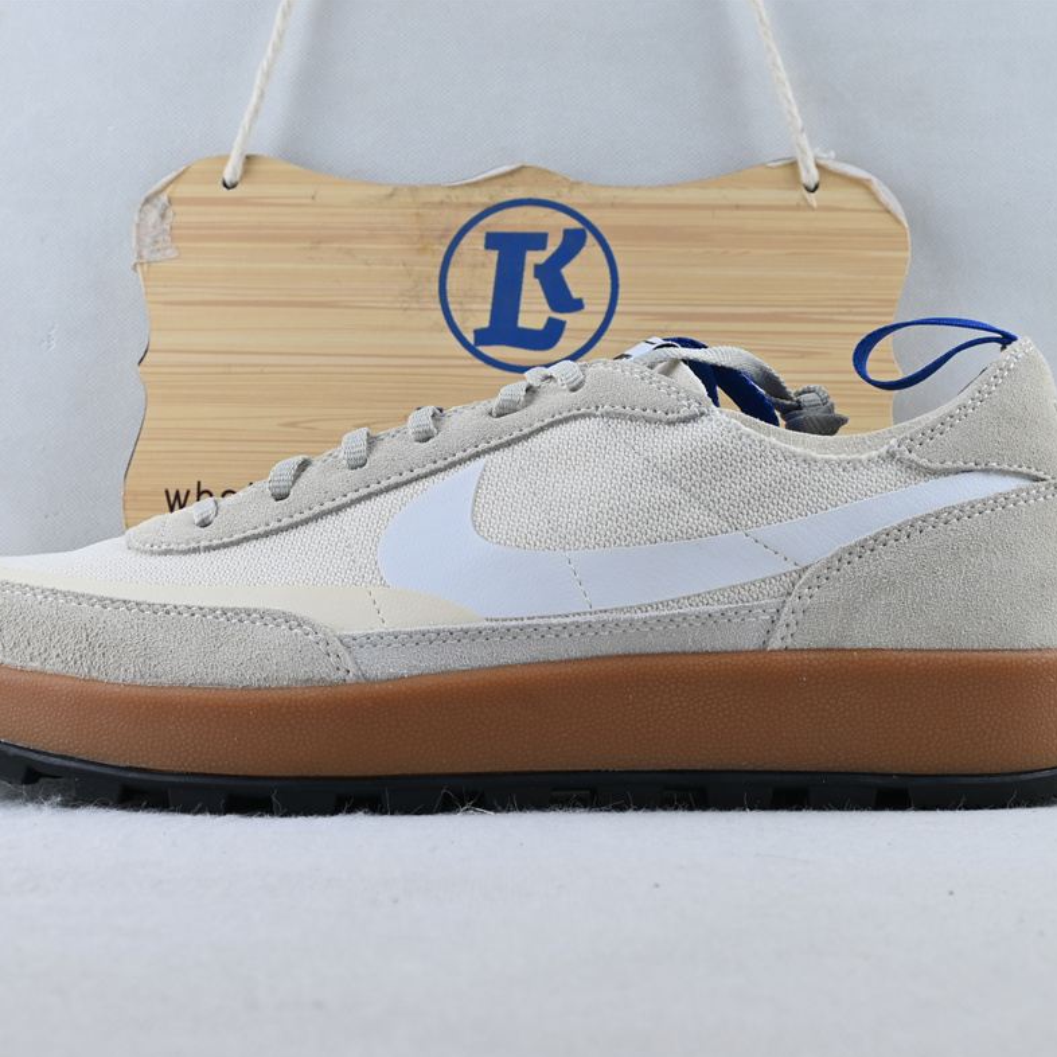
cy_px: 535
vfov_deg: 34.9
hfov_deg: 34.9
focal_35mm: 49
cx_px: 495
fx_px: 1681
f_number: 10
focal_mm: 25
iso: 100
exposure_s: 1/15
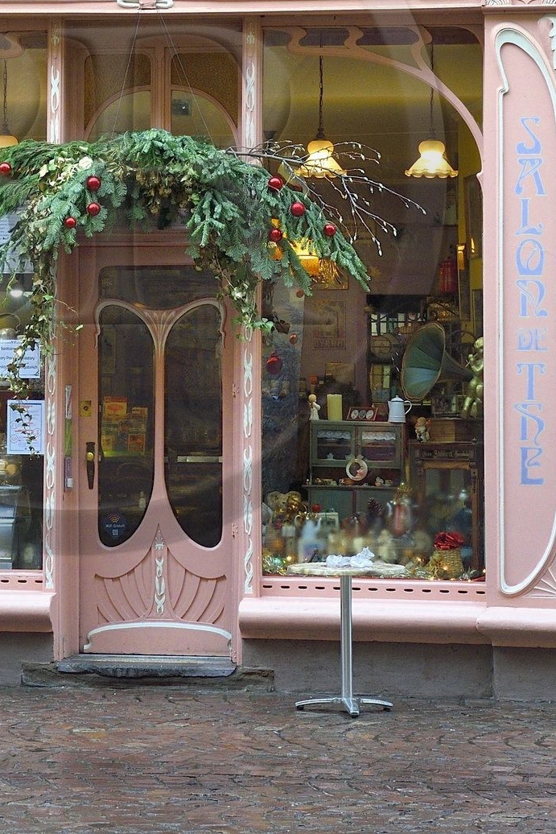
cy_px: 177
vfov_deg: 14.7
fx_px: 3219
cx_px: 72
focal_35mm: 139
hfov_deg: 9.8
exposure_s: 1/200
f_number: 8
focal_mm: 60
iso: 1600
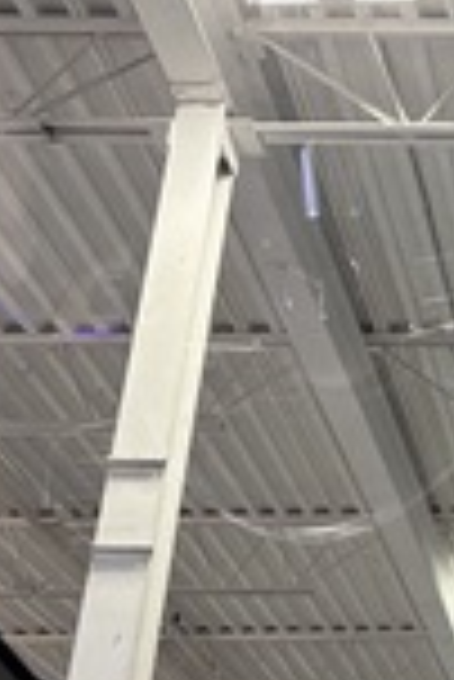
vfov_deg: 26.8
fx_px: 1415
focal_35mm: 75
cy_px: 444
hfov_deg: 16.2
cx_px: 733
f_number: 1.6
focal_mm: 5.96
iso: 400
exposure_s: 1/52
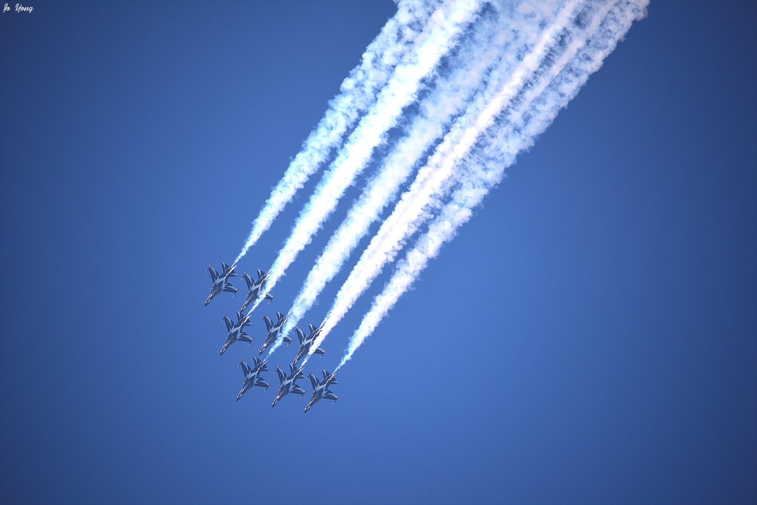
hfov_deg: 4.1
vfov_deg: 2.8
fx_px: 10516
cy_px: 252
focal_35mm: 500
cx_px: 378
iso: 200
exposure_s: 1/1000
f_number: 8
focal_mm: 500
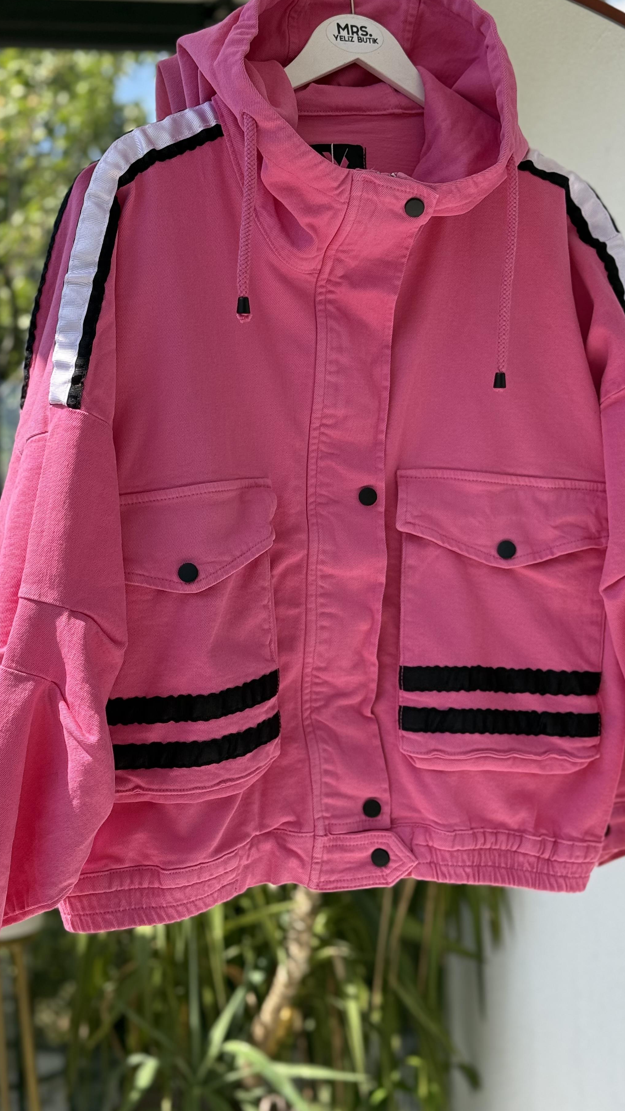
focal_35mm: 58
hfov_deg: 20.7
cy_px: 549
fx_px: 1709
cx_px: 326
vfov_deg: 36.0
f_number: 1.78
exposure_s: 1/509
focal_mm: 6.76
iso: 64
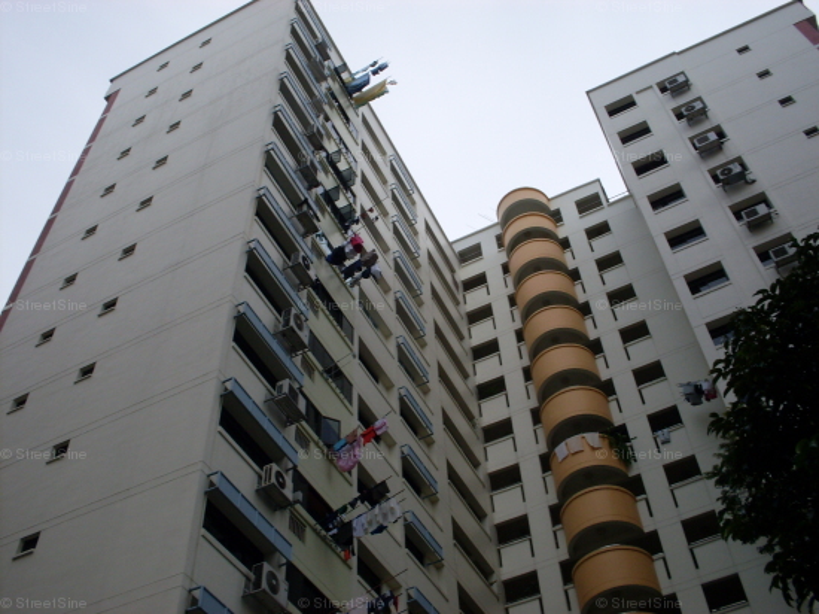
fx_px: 899
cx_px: 410
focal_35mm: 38
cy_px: 307
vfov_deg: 37.7
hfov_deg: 49.0
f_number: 8.4
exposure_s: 1/250
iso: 80
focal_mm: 6.3
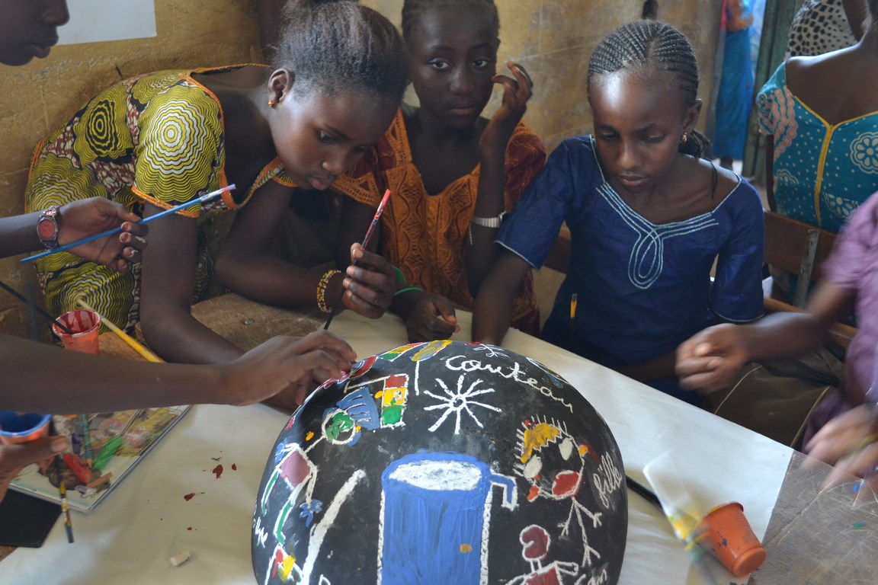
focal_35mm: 36
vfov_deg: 36.9
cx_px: 439
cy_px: 292
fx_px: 878
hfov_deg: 53.1
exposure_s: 1/15
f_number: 4
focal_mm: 24
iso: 800
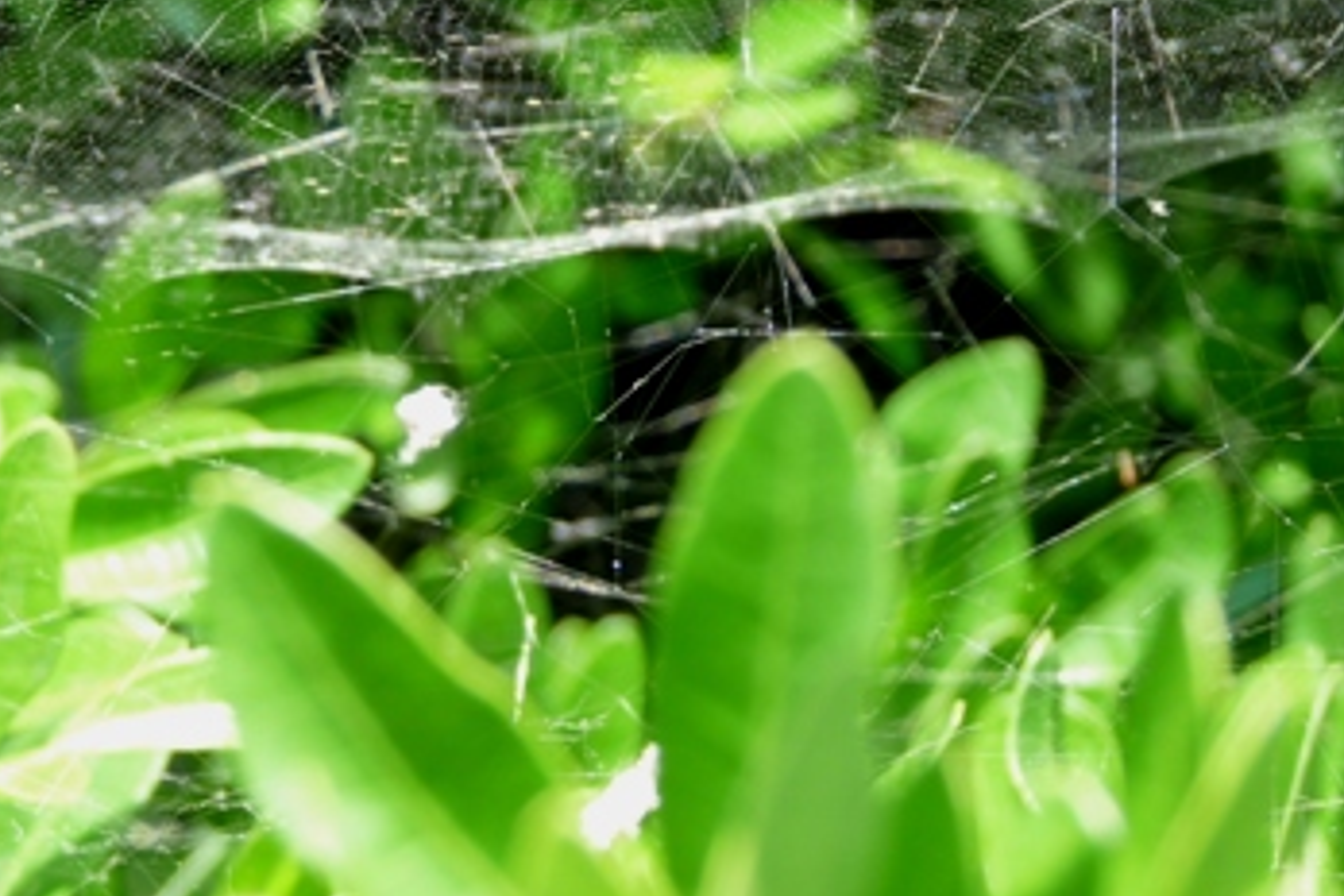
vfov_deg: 6.4
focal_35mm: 214
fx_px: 7989
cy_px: 8
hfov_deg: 9.6
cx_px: 365
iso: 100
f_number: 3.6
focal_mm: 19.4
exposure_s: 1/125
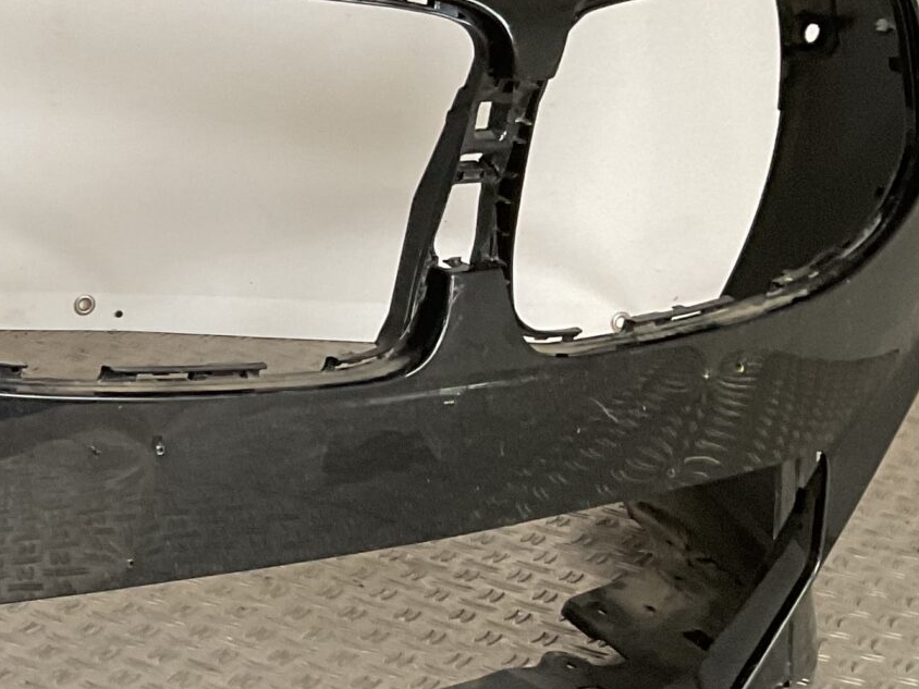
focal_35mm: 88
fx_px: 2336
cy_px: 387
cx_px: -378
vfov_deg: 16.8
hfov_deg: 19.8
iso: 80
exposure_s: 1/50
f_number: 1.8
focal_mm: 3
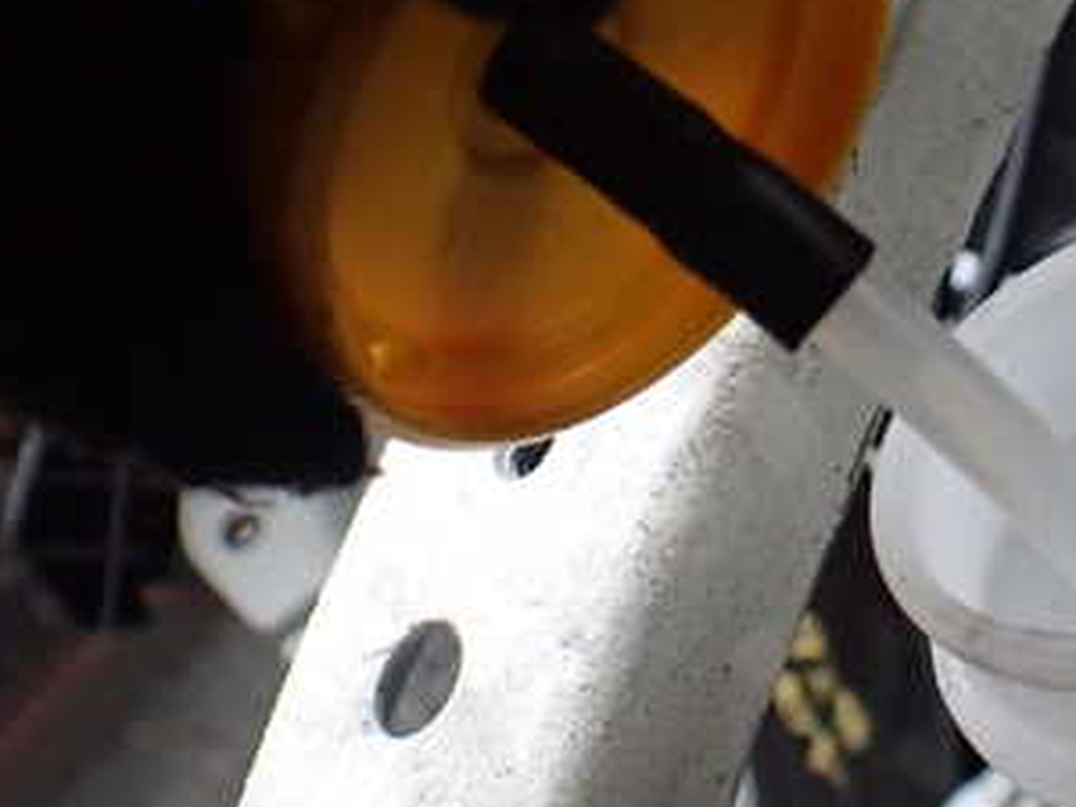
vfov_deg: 24.4
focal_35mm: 60
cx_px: 979
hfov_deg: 30.7
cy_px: 351
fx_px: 1865
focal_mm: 5.4
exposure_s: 1/125
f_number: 2.3
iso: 640
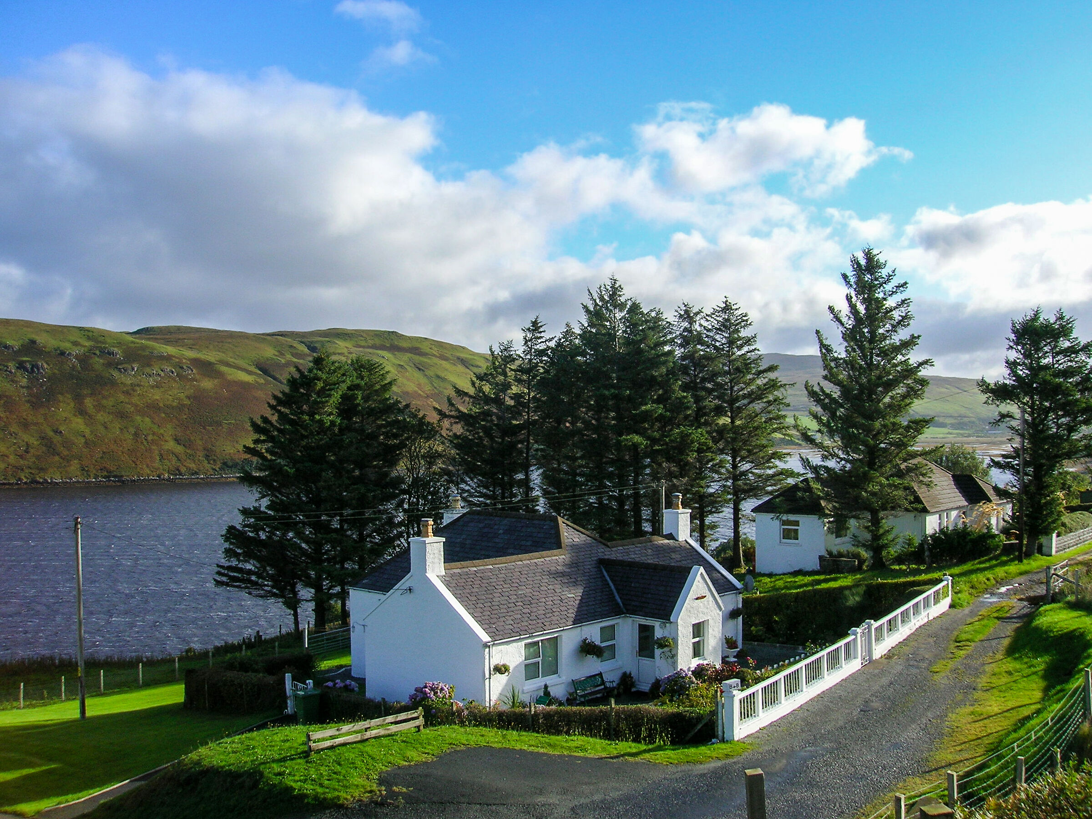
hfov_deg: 54.0
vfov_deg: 41.8
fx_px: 1073
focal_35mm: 34
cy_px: 410
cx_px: 546
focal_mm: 5.7
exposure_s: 1/348
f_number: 4.9
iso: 50
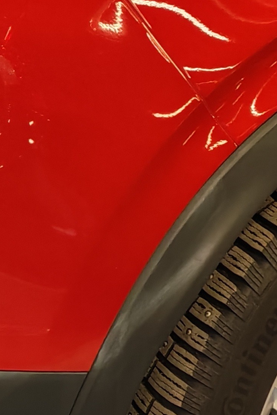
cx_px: -143
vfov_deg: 15.9
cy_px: 344
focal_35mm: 128
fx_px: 1477
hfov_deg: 10.3
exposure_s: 1/100
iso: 428
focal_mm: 6.12
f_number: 1.9
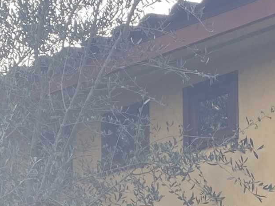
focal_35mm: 129
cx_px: 198
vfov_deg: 10.8
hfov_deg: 15.2
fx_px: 1025
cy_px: 365
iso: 32
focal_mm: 4.25
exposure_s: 1/124
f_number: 1.8
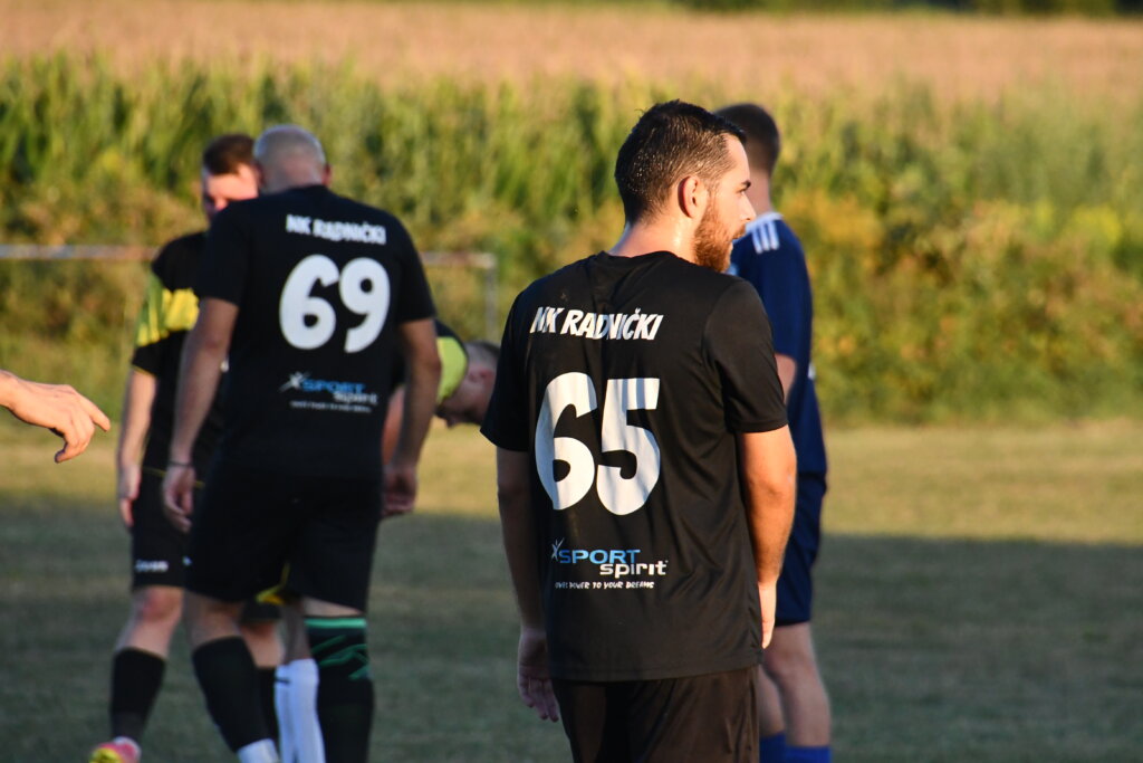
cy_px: 382
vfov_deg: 2.3
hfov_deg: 3.4
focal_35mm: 600
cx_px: 572
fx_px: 19051
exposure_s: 1/1600
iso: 3200
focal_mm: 400
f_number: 10
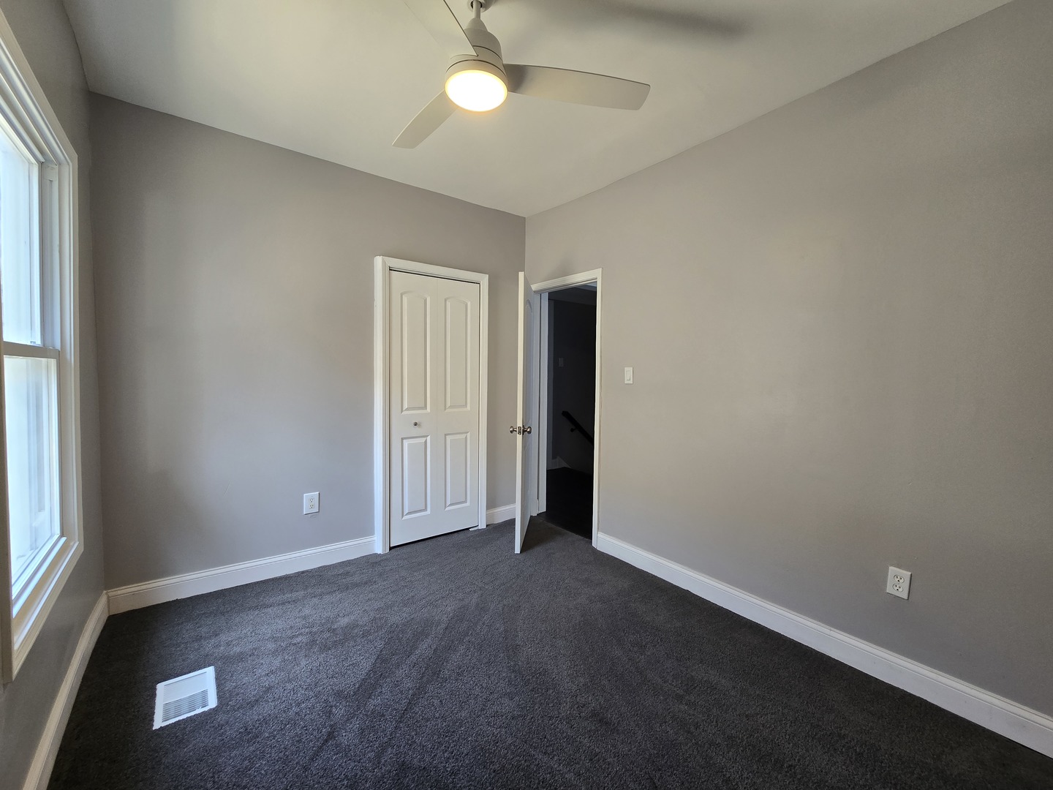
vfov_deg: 89.9
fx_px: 395
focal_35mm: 13
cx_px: 526
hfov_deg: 106.2
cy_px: 395
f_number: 2.2
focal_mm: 2.2
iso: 100
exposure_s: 1/60
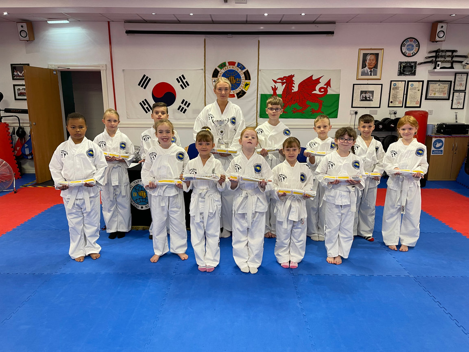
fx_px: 352
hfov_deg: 67.3
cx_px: 234
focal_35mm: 26
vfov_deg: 53.1
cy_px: 176
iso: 80
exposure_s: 1/50
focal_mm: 5.1
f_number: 1.6
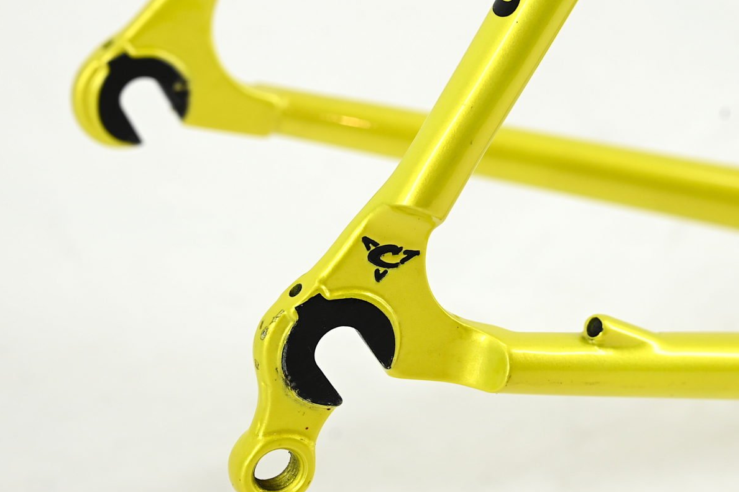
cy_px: 139
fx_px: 2319
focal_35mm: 113
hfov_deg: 18.0
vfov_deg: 12.1
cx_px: 565
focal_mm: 70
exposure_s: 1/50
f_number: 8
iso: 320
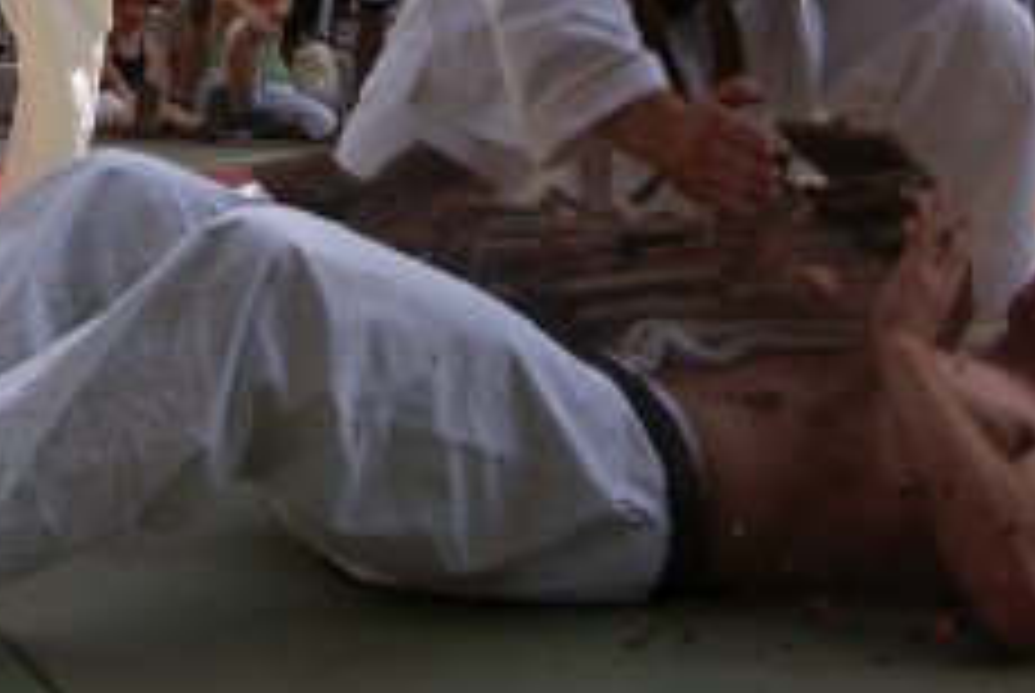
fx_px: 2879
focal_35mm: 100
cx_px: 360
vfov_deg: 13.1
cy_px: -266
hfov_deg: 20.3
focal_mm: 24
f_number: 6.3
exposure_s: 1/250
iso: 100
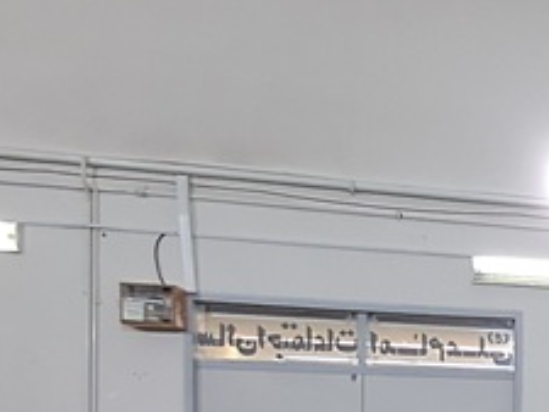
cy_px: 519
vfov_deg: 19.3
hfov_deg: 22.0
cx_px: 856
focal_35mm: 71
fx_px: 1127
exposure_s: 1/50
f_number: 2.2
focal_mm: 1.64
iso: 125
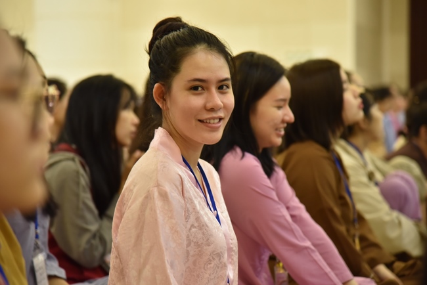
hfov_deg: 17.1
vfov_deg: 11.4
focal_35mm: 120
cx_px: 214
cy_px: 142
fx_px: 1424
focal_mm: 120
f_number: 4
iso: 2000
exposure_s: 1/50
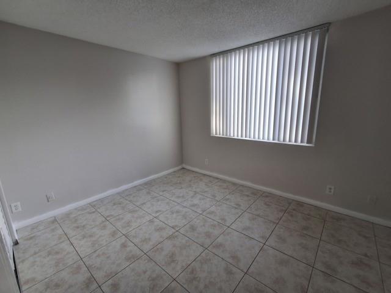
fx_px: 181
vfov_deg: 78.1
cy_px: 146
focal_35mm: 16
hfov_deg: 94.5
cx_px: 196
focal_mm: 1.64
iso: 40
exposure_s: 1/60
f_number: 2.2
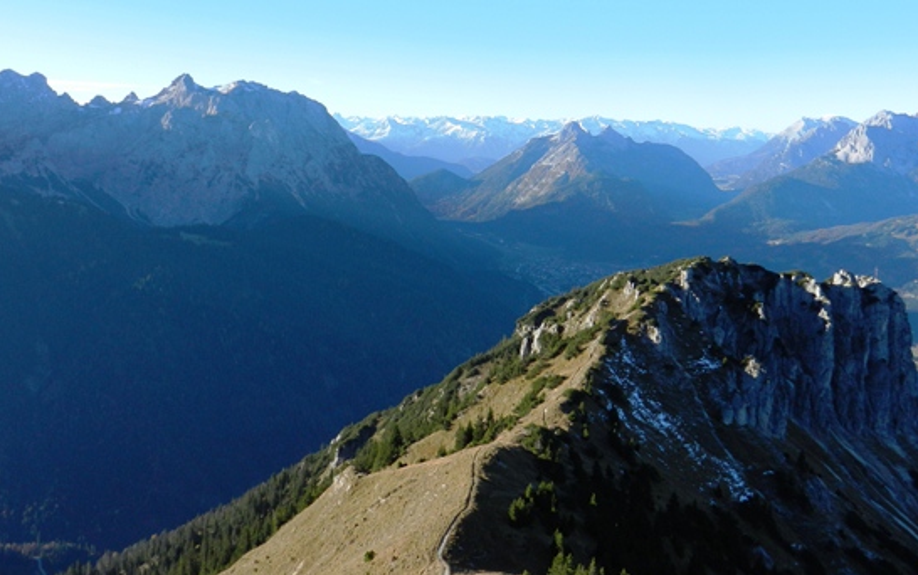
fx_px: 901
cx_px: 508
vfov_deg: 35.0
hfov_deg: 53.9
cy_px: 188
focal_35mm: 36
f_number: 3.6
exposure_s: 1/800
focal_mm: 5.1
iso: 160
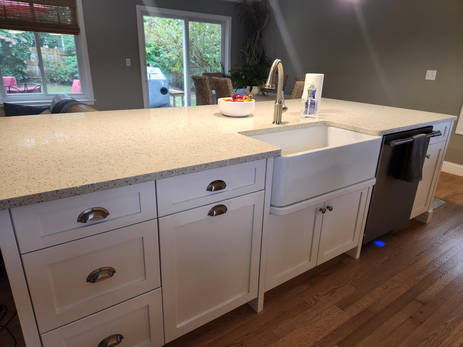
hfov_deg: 73.9
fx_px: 308
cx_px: 232
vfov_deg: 58.9
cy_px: 174
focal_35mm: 23
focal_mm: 5.4
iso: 250
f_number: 1.8
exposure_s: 1/120
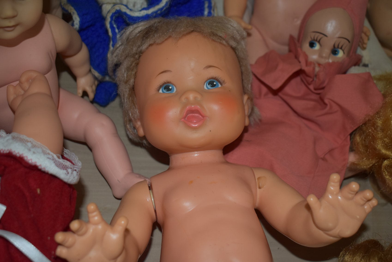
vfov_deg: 29.0
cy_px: 131
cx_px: 196
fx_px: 507
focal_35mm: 46
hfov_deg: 42.3
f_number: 4.2
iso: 400
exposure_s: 1/60
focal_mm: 31
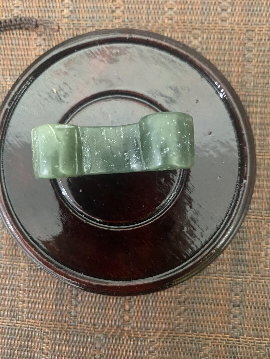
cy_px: 180
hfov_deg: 53.1
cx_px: 135
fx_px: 270
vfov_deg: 67.3
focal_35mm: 26
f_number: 1.8
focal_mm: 4.25
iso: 800
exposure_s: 1/30
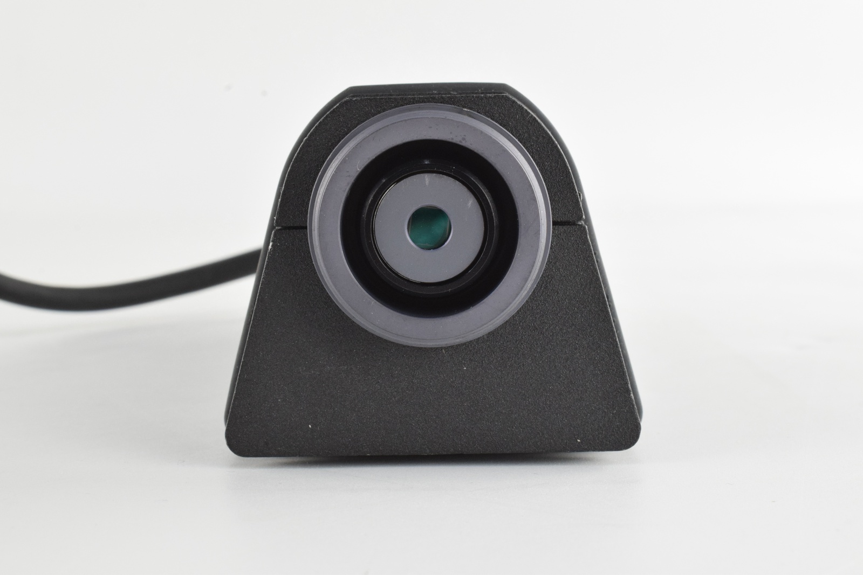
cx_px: 432
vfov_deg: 25.1
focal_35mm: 54
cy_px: 288
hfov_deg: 36.9
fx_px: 1295
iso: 1600
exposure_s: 1/30
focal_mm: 36
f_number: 22
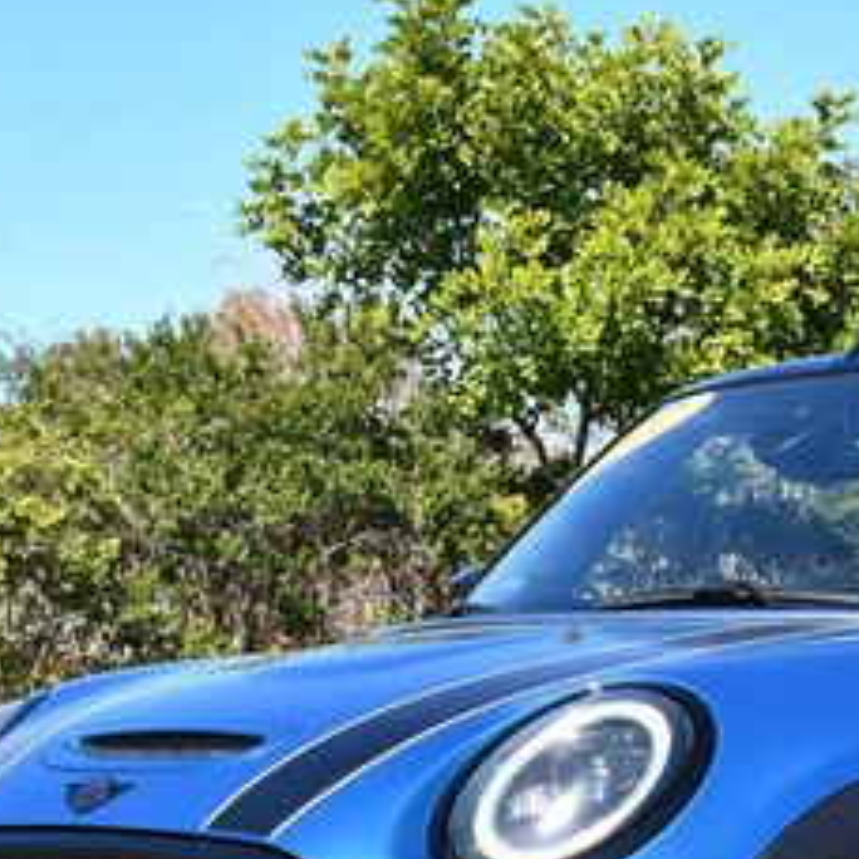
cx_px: 904
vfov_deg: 14.0
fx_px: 3481
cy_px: 667
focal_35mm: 124
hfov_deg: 13.8
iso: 180
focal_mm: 26
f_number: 8
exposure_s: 1/250
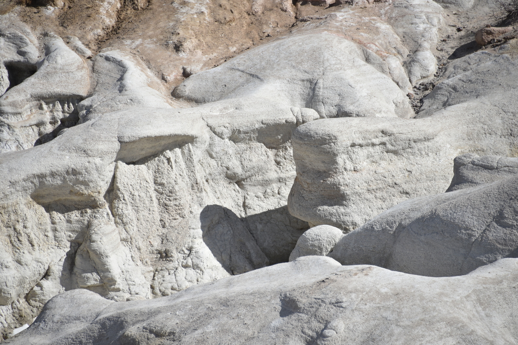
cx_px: 259
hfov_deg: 6.9
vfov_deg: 4.6
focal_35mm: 300
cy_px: 172
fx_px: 4317
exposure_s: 1/640
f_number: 7.1
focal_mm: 300
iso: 100
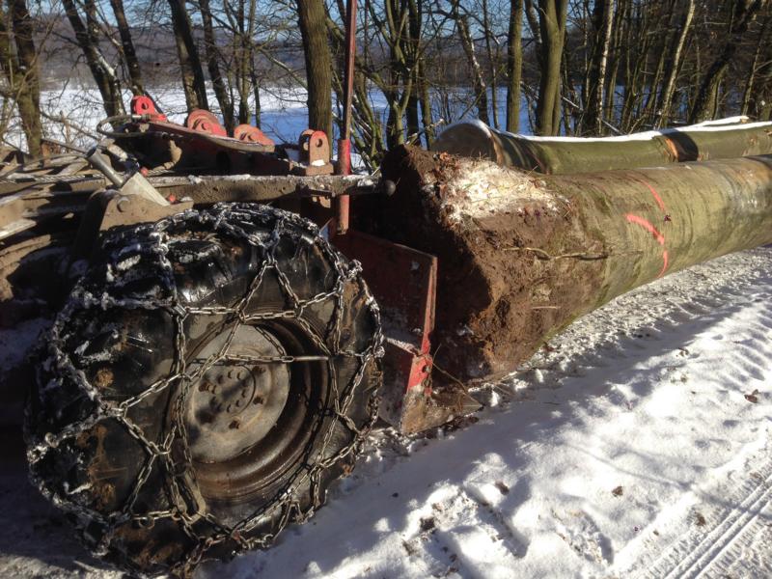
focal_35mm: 33
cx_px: 386
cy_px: 290
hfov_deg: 55.4
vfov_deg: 42.9
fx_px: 736
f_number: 2.4
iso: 50
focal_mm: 4.12
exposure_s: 1/985
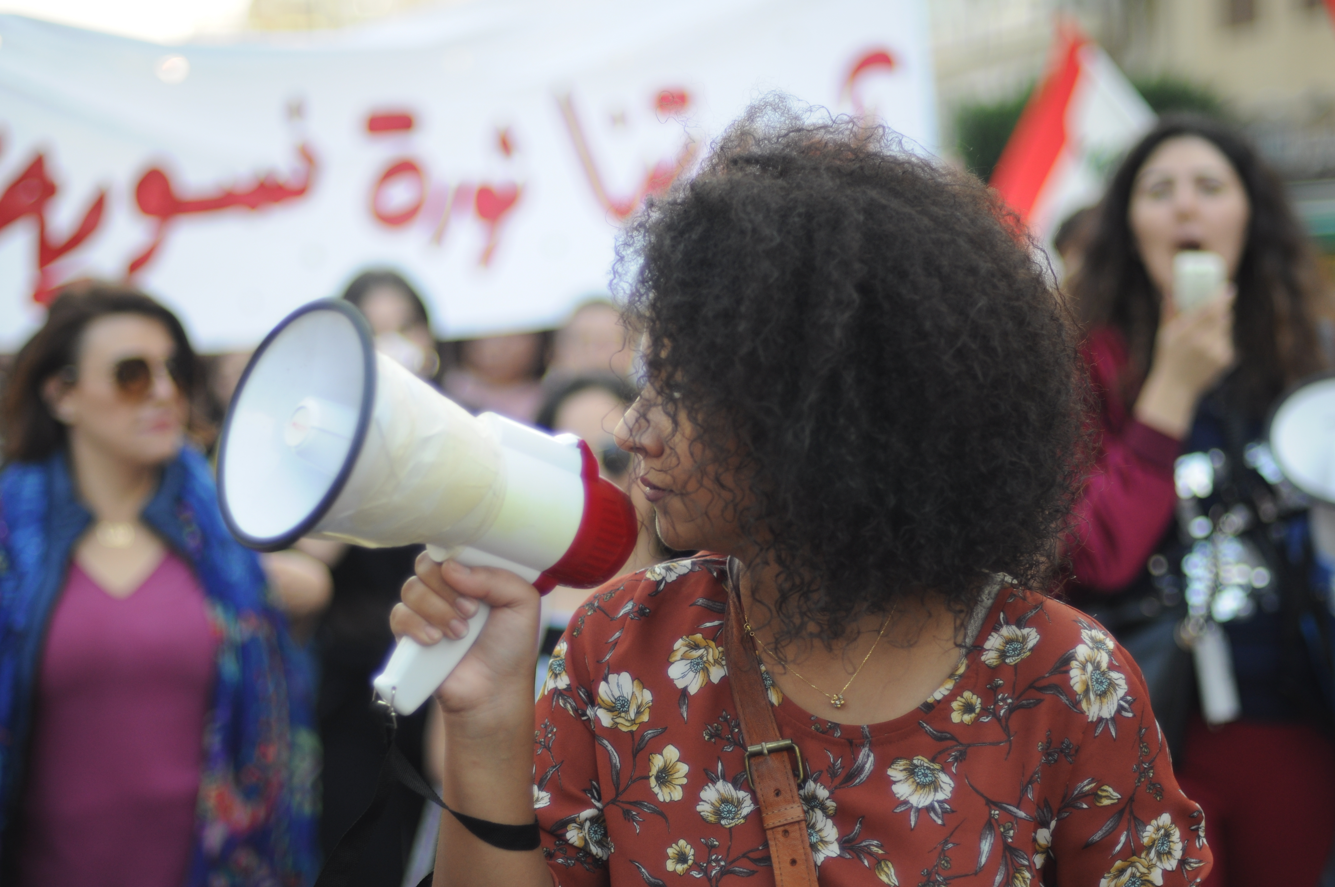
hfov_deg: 27.0
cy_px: 444
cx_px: 668
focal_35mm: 75
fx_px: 2778
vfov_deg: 18.1
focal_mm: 50
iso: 200
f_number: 1.4
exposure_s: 1/500
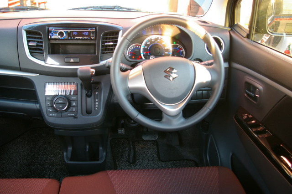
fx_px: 255
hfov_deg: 59.5
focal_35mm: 32
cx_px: 146
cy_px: 97
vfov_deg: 41.7
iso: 200
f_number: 4
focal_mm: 21
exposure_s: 1/8
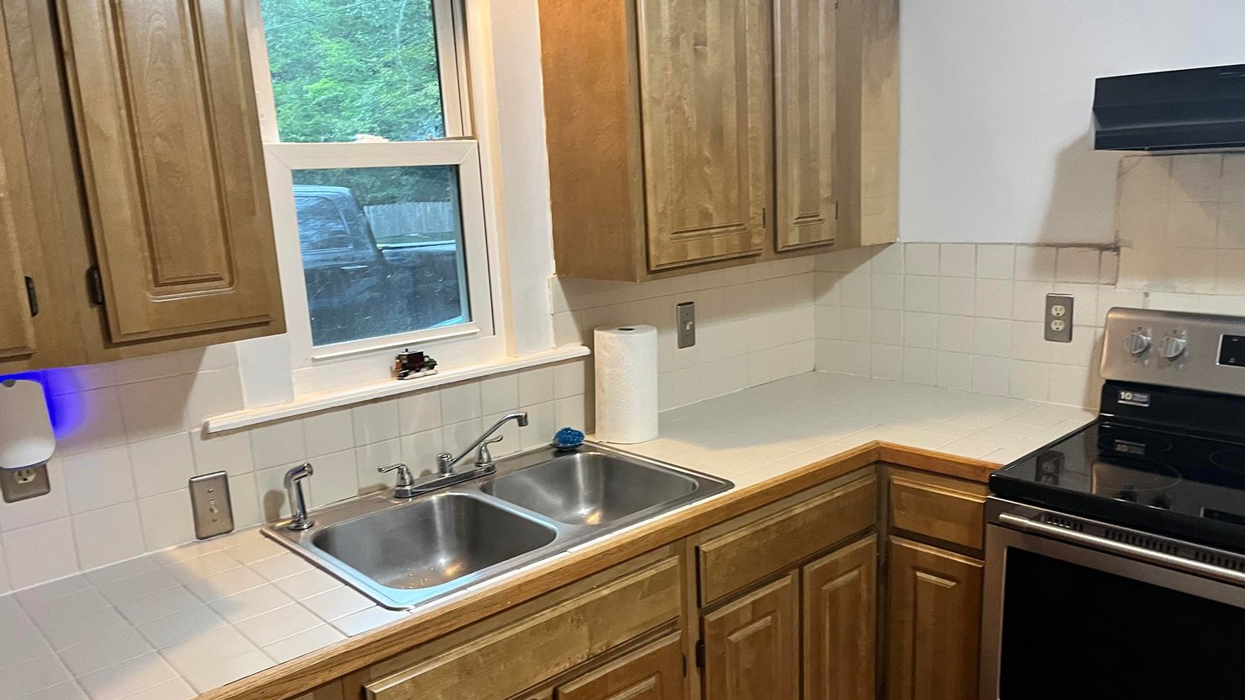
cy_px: 379
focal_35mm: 29
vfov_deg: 40.1
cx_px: 623
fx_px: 957
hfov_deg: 66.1
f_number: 1.6
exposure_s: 1/60
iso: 320
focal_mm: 5.1
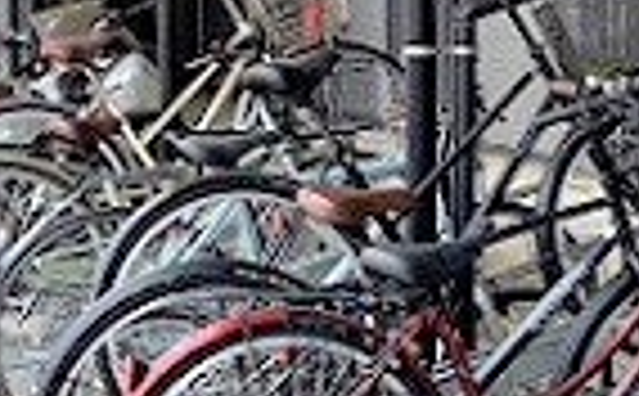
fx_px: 2415
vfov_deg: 9.4
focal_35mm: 139
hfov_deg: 14.9
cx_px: 598
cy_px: 133
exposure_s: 1/122
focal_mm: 4.25
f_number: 1.8
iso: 40
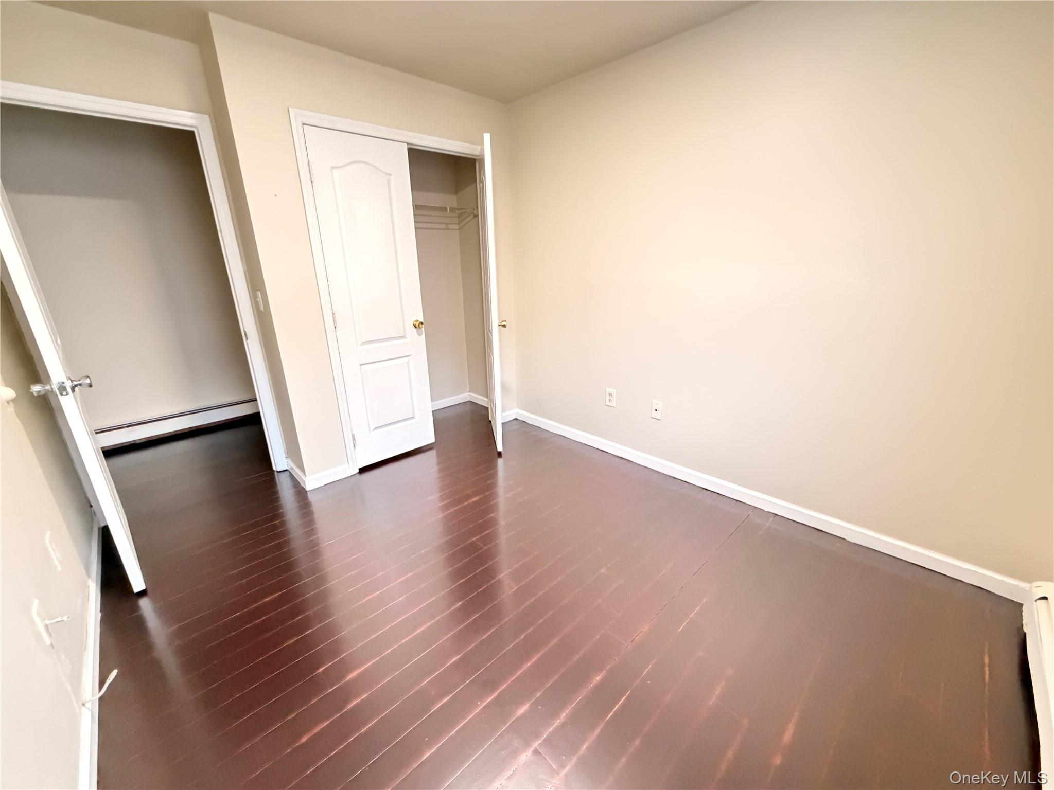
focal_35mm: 14
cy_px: 395
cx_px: 527
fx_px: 426
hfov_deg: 102.1
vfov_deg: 85.7
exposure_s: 1/30
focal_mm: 2.22
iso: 1600
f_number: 2.2
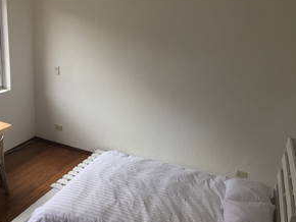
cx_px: 132
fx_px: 308
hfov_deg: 51.2
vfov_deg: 39.7
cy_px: 114
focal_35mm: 36
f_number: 2.2
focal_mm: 4.15
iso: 50
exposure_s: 1/120
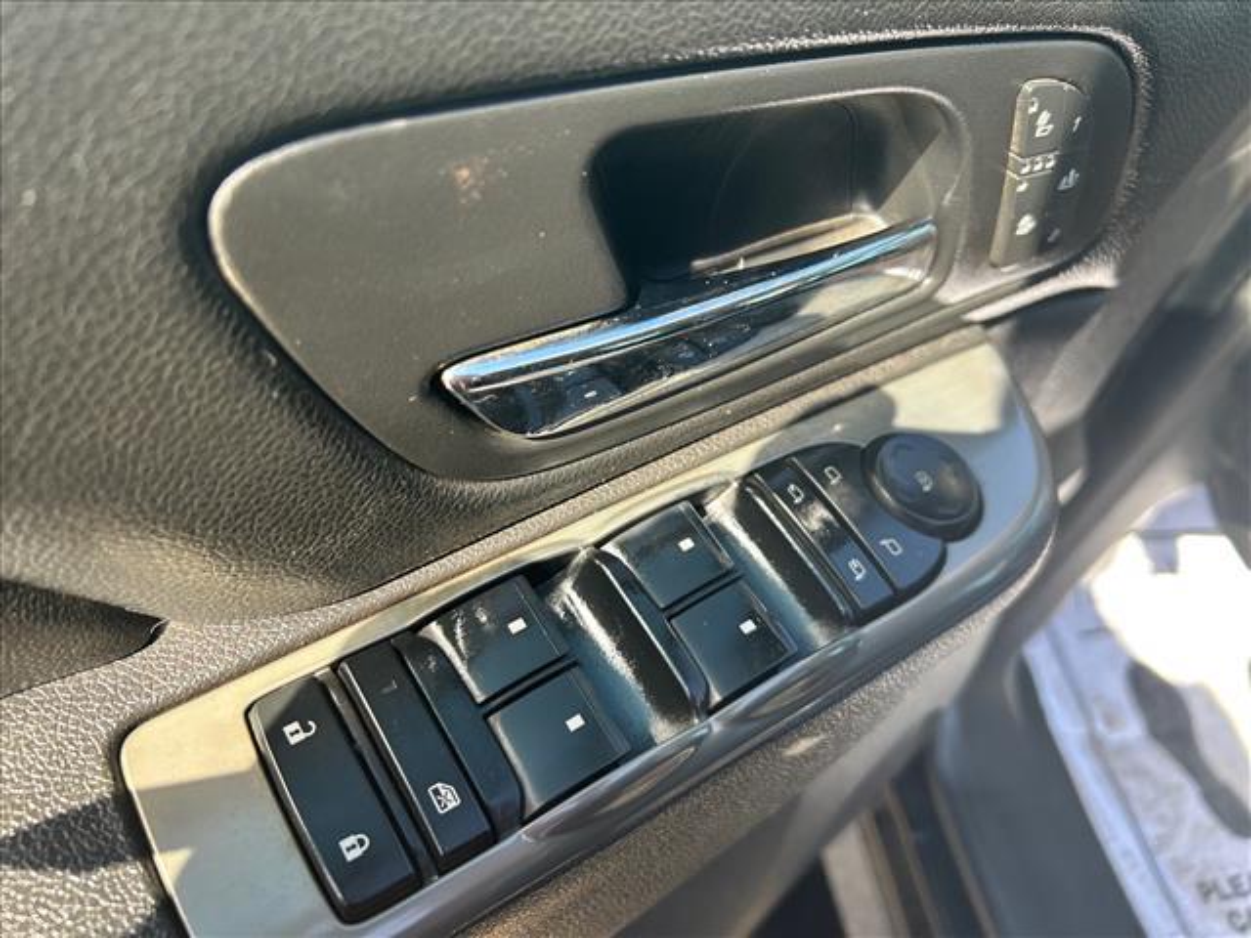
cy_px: 469
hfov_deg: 67.3
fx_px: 940
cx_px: 626
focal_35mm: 26
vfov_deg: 53.1
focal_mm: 5.7
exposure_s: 1/273
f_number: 1.5
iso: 40
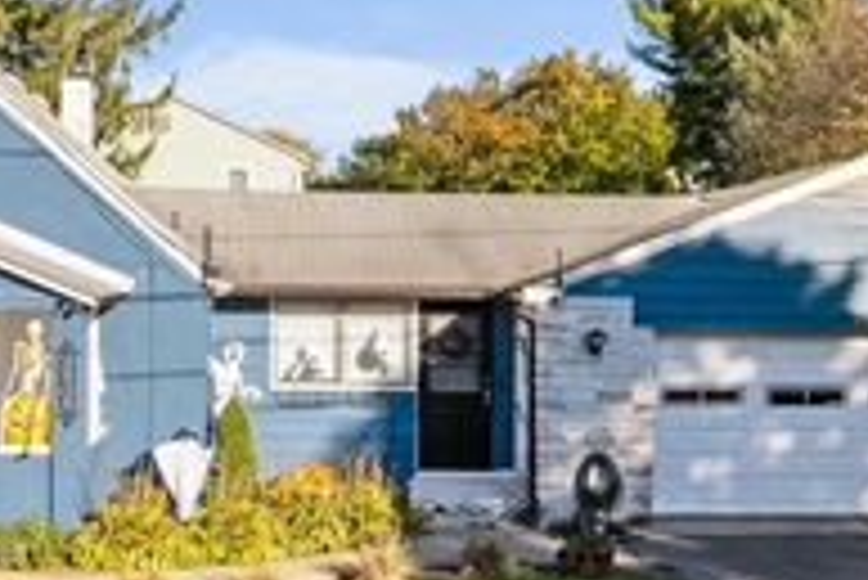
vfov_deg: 23.6
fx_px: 1375
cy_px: 420
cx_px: 324
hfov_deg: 34.8
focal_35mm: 57
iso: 150
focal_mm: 8.38
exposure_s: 1/320
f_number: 2.8
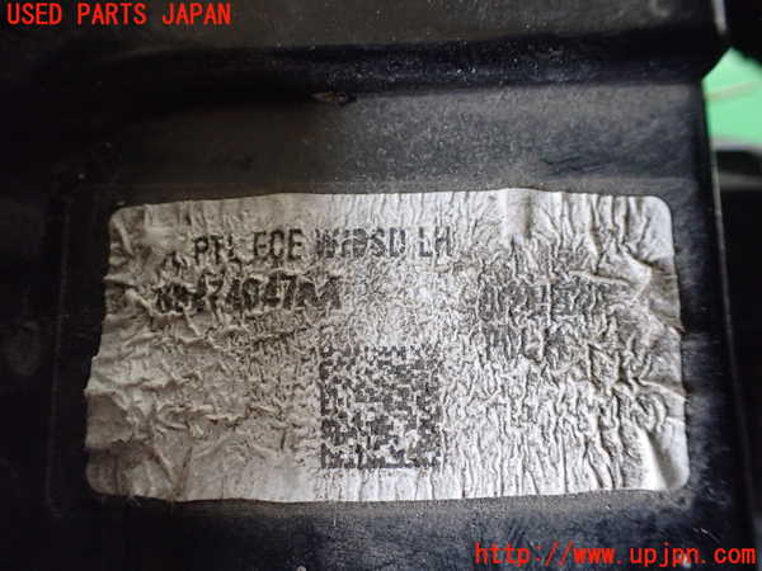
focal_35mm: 30
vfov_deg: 46.8
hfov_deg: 60.0
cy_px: 286
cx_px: 381
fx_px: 660
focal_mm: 5.4
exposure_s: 1/125
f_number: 2.3
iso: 800
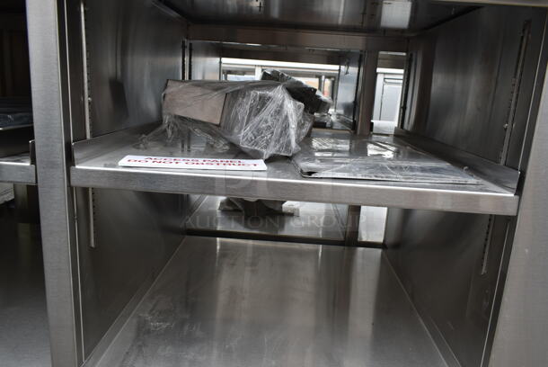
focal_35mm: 27
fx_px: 411
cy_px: 184
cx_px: 274
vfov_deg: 48.0
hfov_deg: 67.3
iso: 100
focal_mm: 18
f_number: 5.6
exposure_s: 1/125
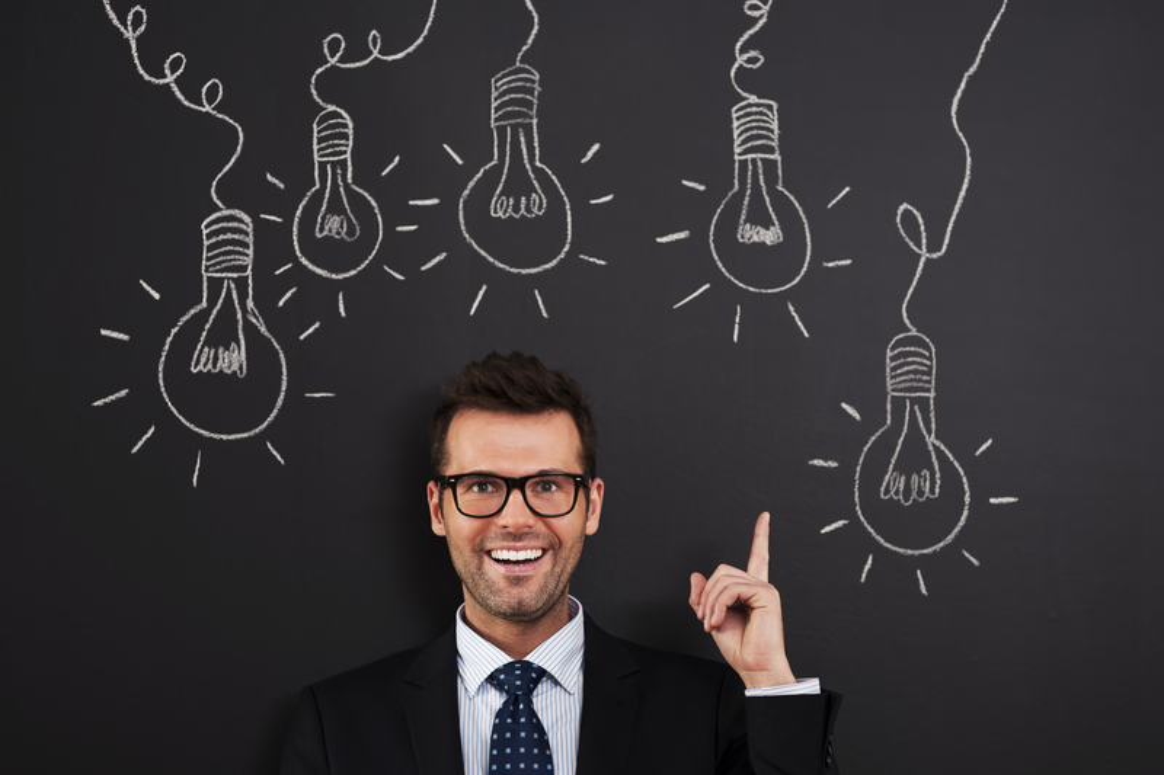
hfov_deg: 23.9
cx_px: 582
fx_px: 2748
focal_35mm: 85
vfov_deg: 16.1
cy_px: 388
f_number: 3.2
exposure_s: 1/100
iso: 100
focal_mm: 85
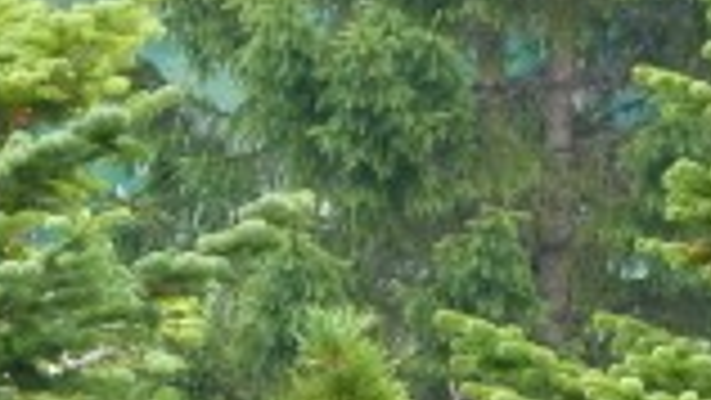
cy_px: 440
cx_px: 158
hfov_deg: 2.5
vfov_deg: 1.4
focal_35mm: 863
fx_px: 16276
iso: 160
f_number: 3.7
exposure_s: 1/125
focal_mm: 34.9
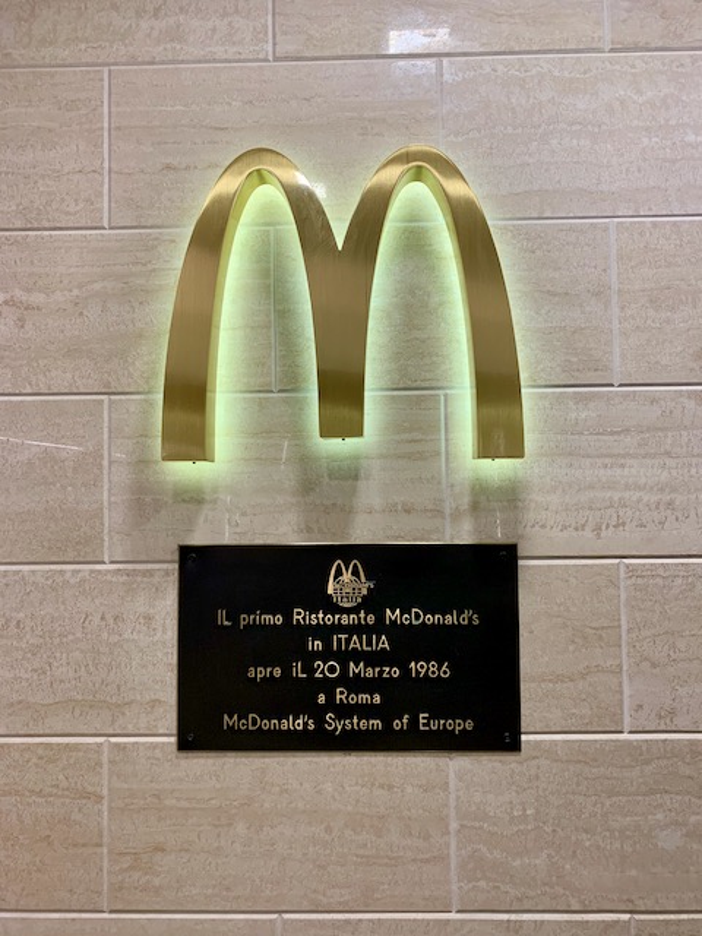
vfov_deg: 67.3
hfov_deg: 53.1
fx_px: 703
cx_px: 351
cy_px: 468
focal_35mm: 26
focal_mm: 4.25
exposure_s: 1/100
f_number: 1.8
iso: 80
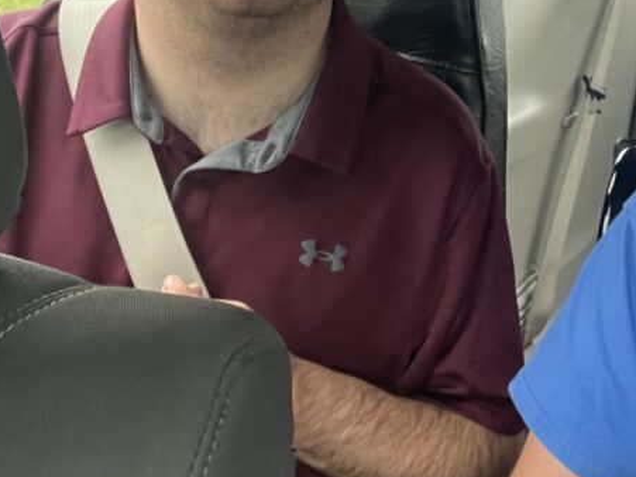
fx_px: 1249
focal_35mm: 68
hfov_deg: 27.0
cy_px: 89
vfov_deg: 21.3
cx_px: 630
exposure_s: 1/60
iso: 200
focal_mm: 2.71
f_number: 2.2
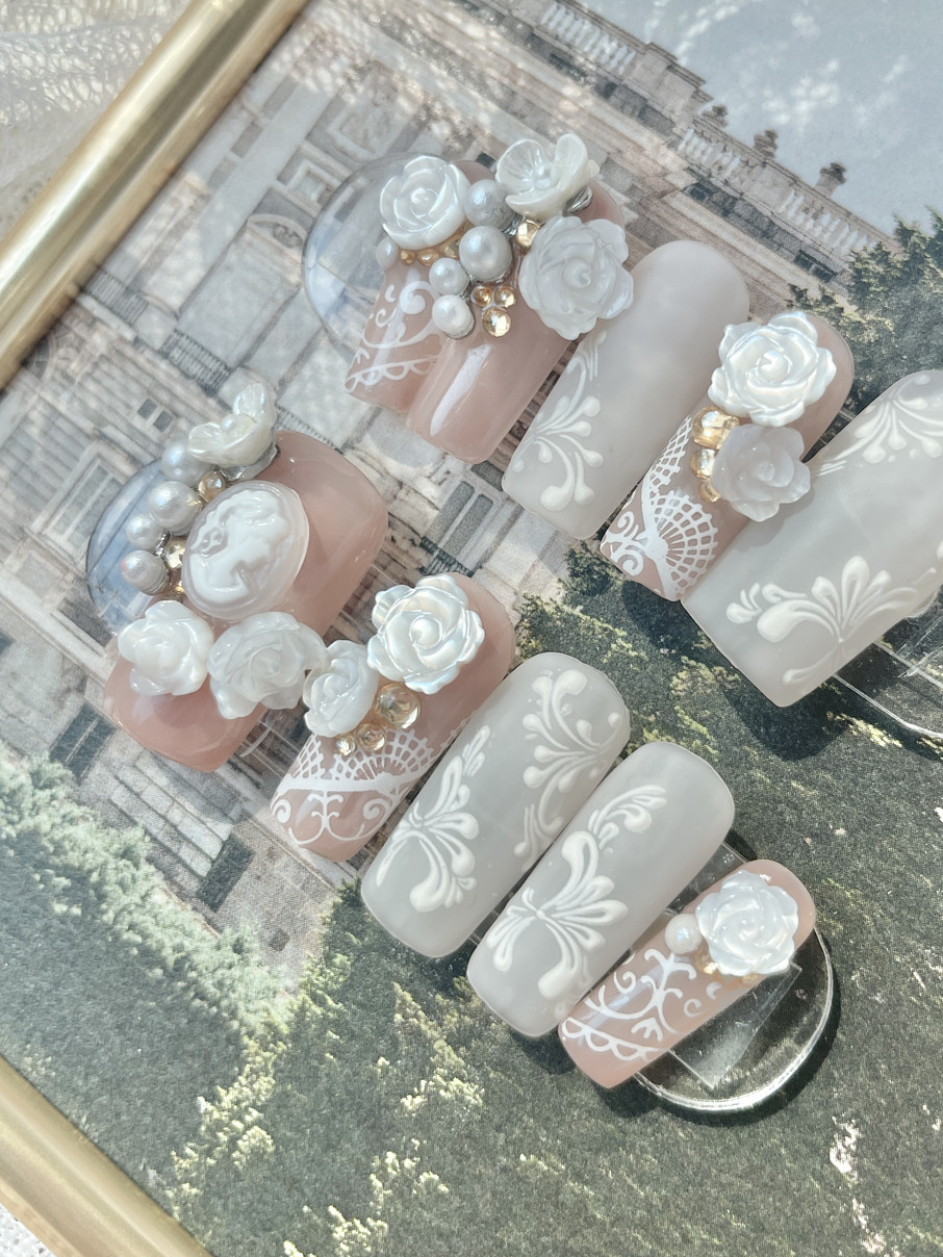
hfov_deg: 45.4
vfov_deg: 58.2
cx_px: 520
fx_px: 1126
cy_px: 565
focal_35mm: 31
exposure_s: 1/449
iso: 32
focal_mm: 4.2
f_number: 1.6
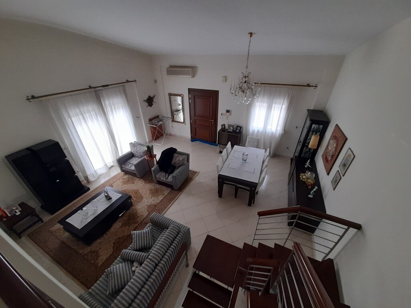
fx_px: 154
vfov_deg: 89.9
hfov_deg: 106.2
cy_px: 154
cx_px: 206
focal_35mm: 13
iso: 160
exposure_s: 1/33
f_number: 2.2
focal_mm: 1.42
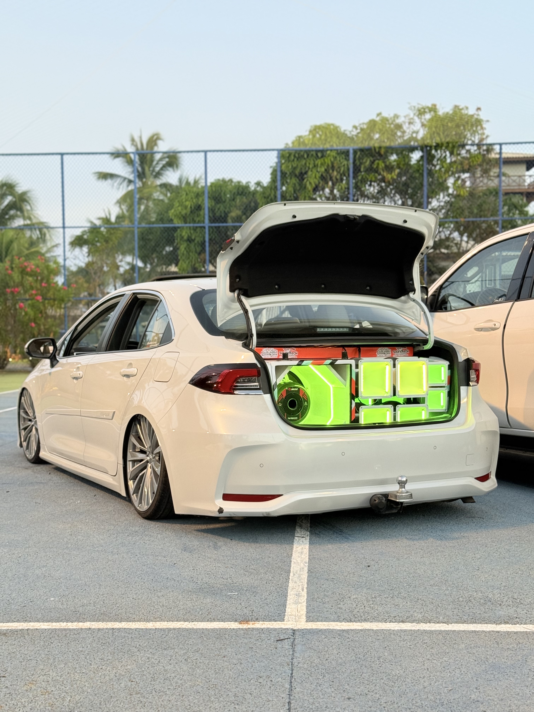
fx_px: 987
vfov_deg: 39.7
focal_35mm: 48
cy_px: 356
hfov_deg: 30.3
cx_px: 267
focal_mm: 6.76
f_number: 1.78
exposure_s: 1/60
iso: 100
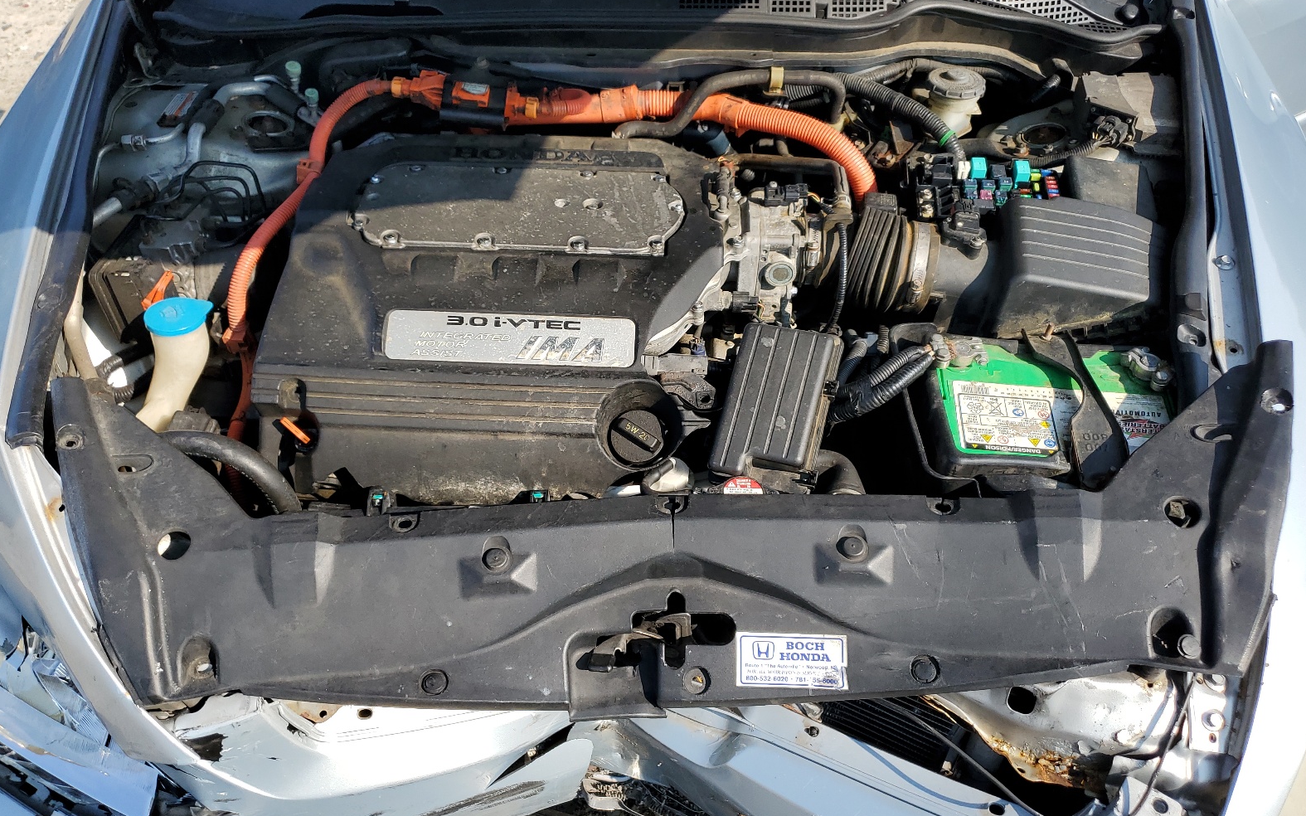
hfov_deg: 66.5
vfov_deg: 44.5
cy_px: 408
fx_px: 996
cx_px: 655
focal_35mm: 28
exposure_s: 1/2000
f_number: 1.5
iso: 50
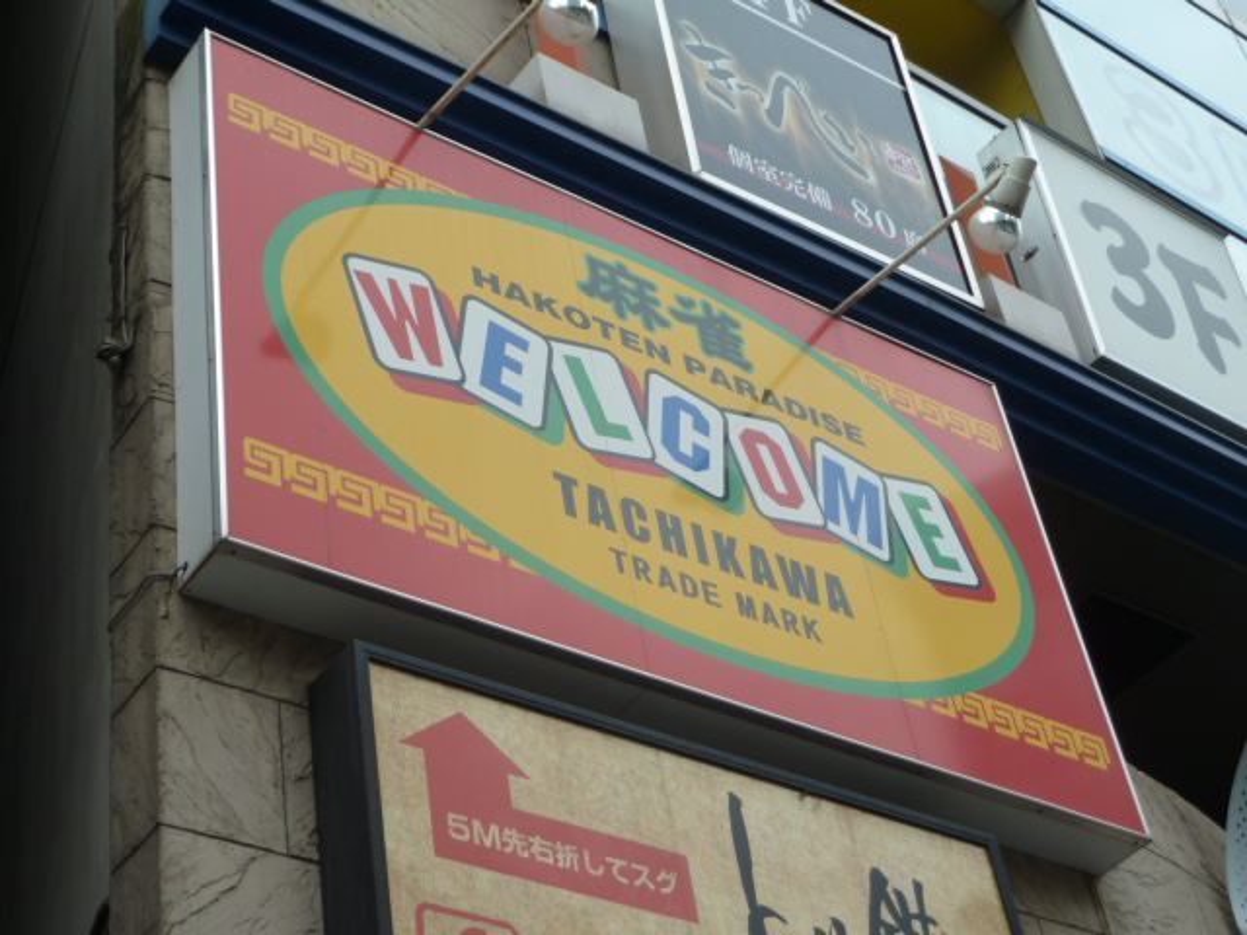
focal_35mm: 63
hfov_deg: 30.7
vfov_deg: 23.3
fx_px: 2269
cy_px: 468
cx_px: 624
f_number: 4
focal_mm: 10.3
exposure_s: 1/160
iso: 80
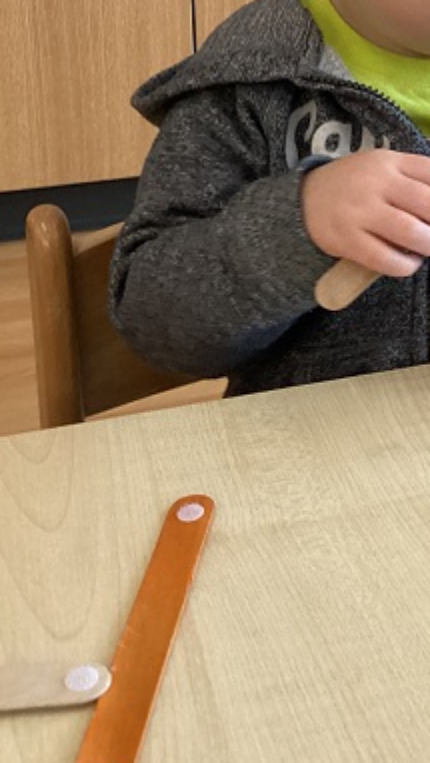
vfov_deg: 34.2
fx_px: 1193
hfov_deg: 19.8
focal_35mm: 59
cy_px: 136
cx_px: 440
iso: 400
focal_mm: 3.3
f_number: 2.4
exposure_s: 1/40
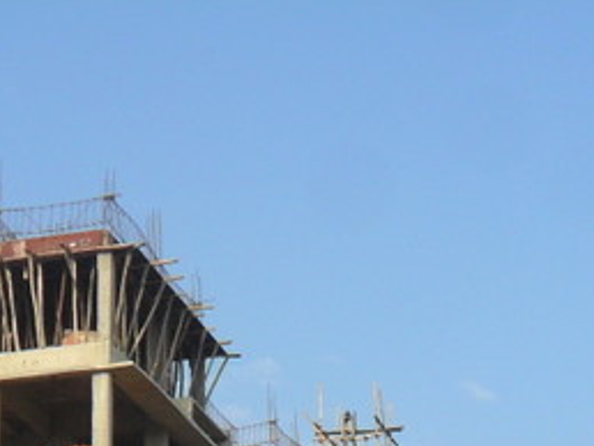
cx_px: 490
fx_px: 2284
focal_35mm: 133
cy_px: 668
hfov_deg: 14.7
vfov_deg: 10.8
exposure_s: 1/750
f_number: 4.5
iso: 100
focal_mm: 7.8
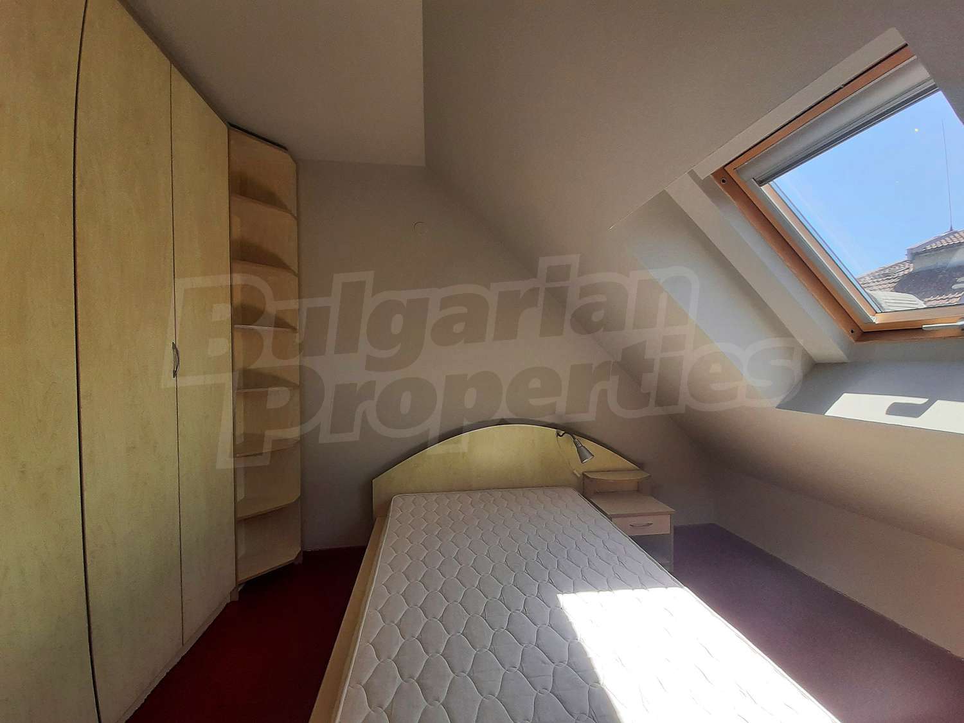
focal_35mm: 13
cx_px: 482
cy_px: 362
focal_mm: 1.42
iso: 40
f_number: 2.2
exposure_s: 1/187
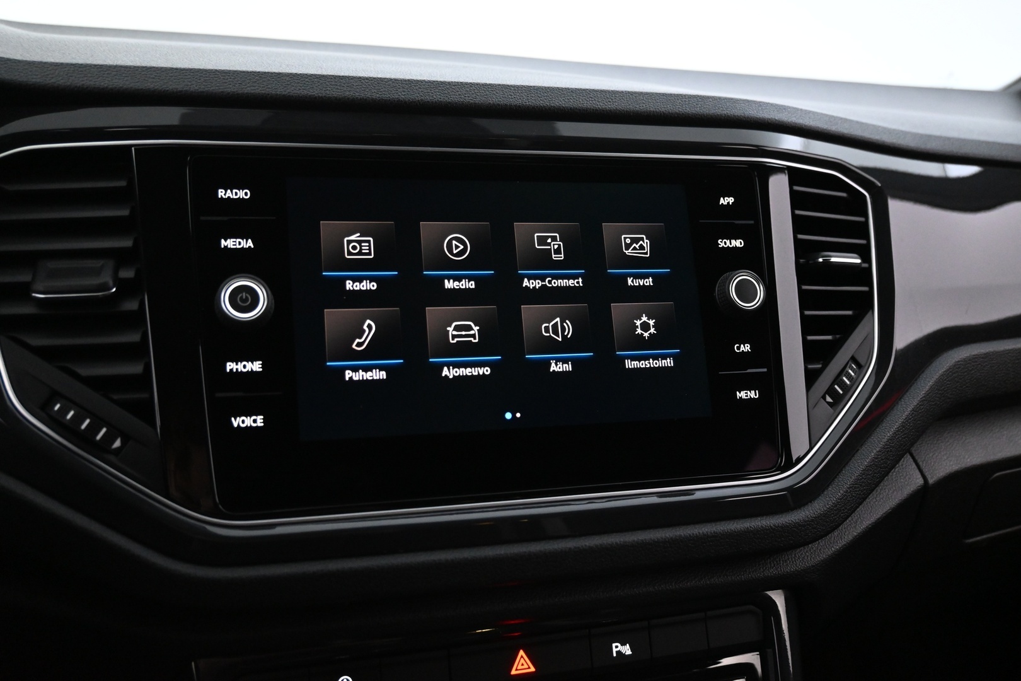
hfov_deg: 60.7
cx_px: 510
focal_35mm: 31
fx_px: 872
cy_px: 340
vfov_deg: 42.6
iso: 3200
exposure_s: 1/30
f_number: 3.8
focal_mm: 20.5
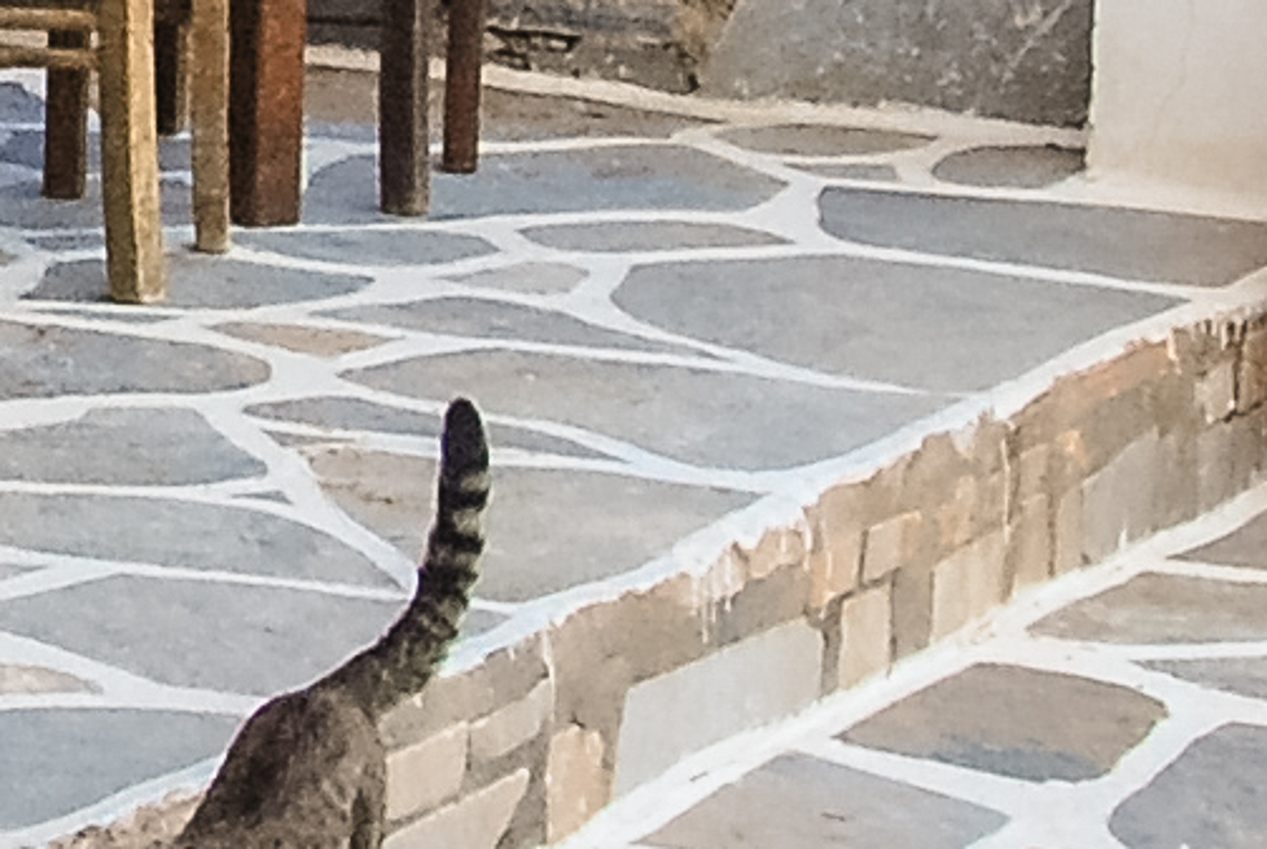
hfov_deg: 8.7
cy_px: -630
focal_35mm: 231
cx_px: -453
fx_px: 8142
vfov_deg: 5.9
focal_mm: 20
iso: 400
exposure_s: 1/160
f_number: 5
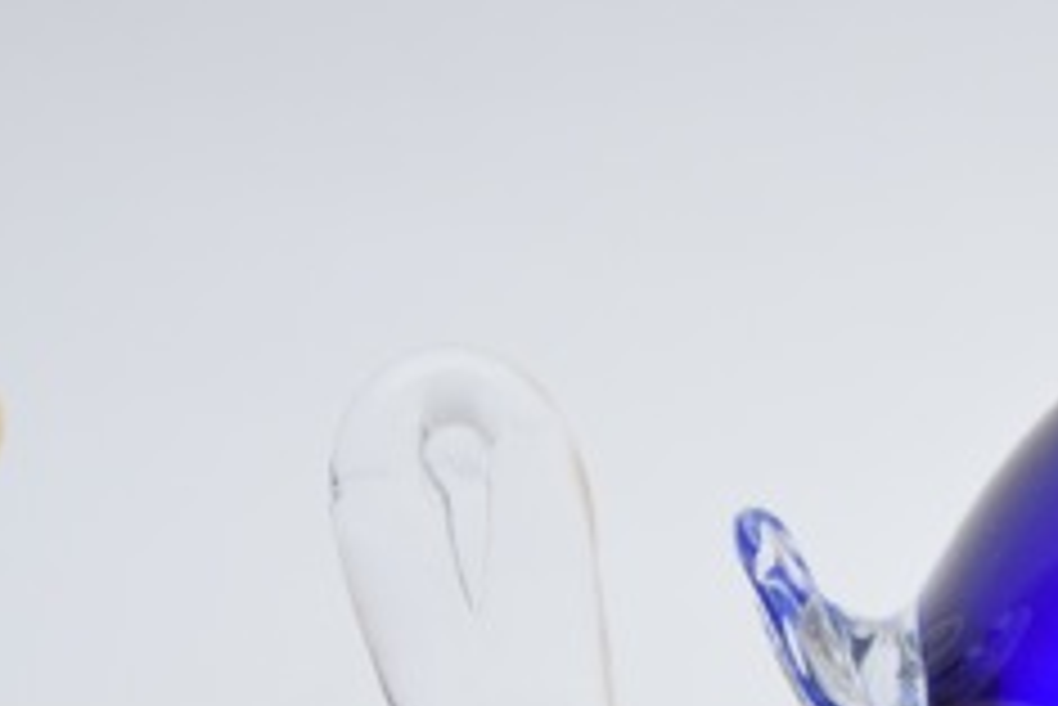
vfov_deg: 6.1
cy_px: 726
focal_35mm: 224
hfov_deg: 9.0
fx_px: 6597
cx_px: 1360
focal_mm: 55
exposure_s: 1/125
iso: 800
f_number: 5.6
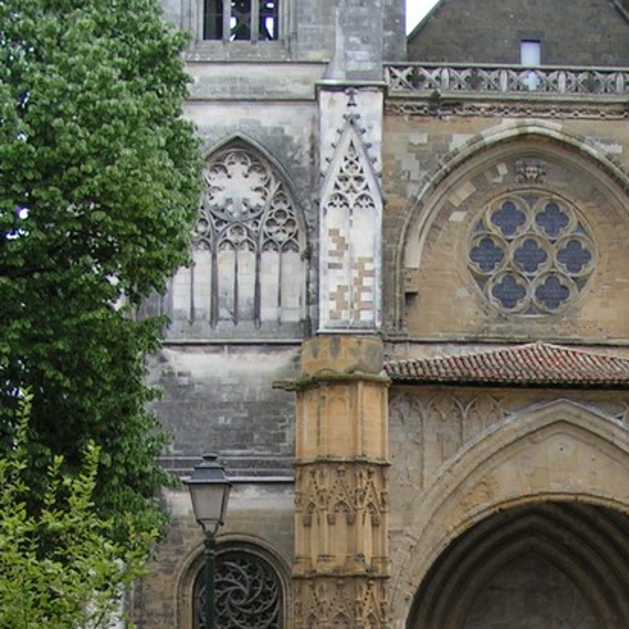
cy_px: 634
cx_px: 502
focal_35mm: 87
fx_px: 1789
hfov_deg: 19.7
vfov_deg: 19.4
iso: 50
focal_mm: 5.8
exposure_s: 1/160
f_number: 5
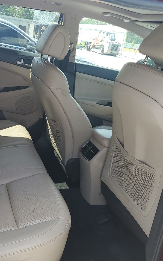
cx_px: 36
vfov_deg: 50.4
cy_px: 132
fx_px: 277
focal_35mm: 39
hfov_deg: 32.0
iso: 50
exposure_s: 1/323
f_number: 1.5
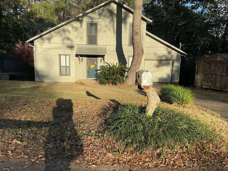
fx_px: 191
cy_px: 86
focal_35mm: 29
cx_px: 114
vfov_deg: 48.2
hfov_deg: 61.7
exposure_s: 1/1221
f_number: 1.8
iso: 25
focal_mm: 3
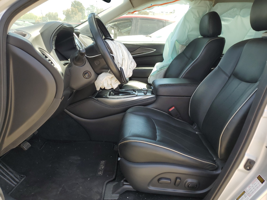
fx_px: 201
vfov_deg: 53.1
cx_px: 134
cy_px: 100
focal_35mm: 26
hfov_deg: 67.3
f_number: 1.5
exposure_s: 1/357
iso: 50
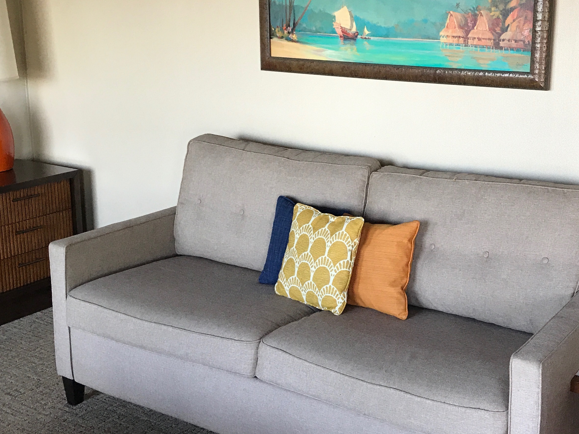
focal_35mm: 48
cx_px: 381
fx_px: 803
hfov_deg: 39.2
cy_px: 190
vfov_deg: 30.2
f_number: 1.8
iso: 25
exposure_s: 1/30
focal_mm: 3.99
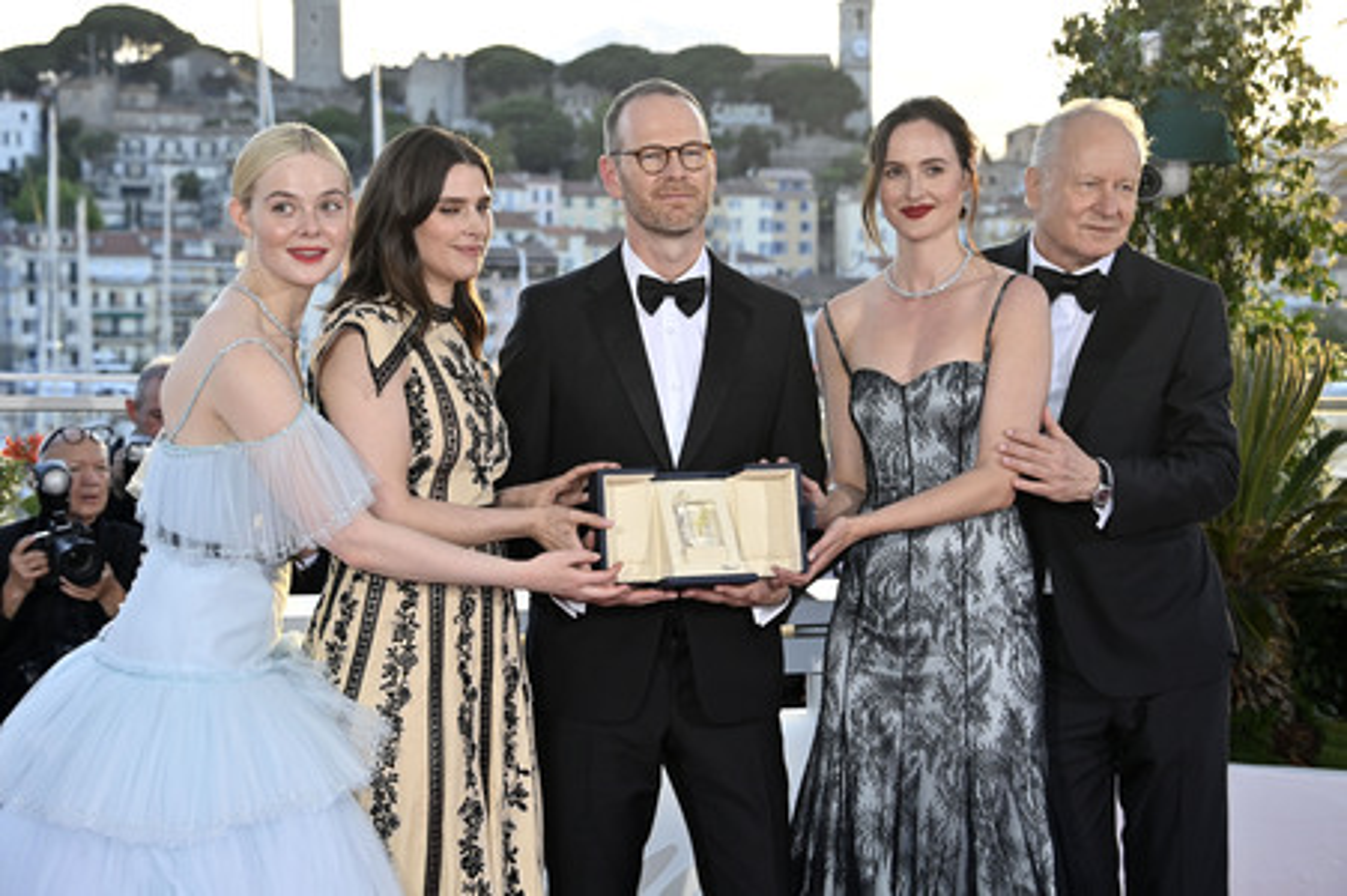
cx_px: 674
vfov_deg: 15.2
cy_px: 448
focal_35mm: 90
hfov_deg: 22.6
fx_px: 3365
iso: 800
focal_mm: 90
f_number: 6.3
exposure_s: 1/250
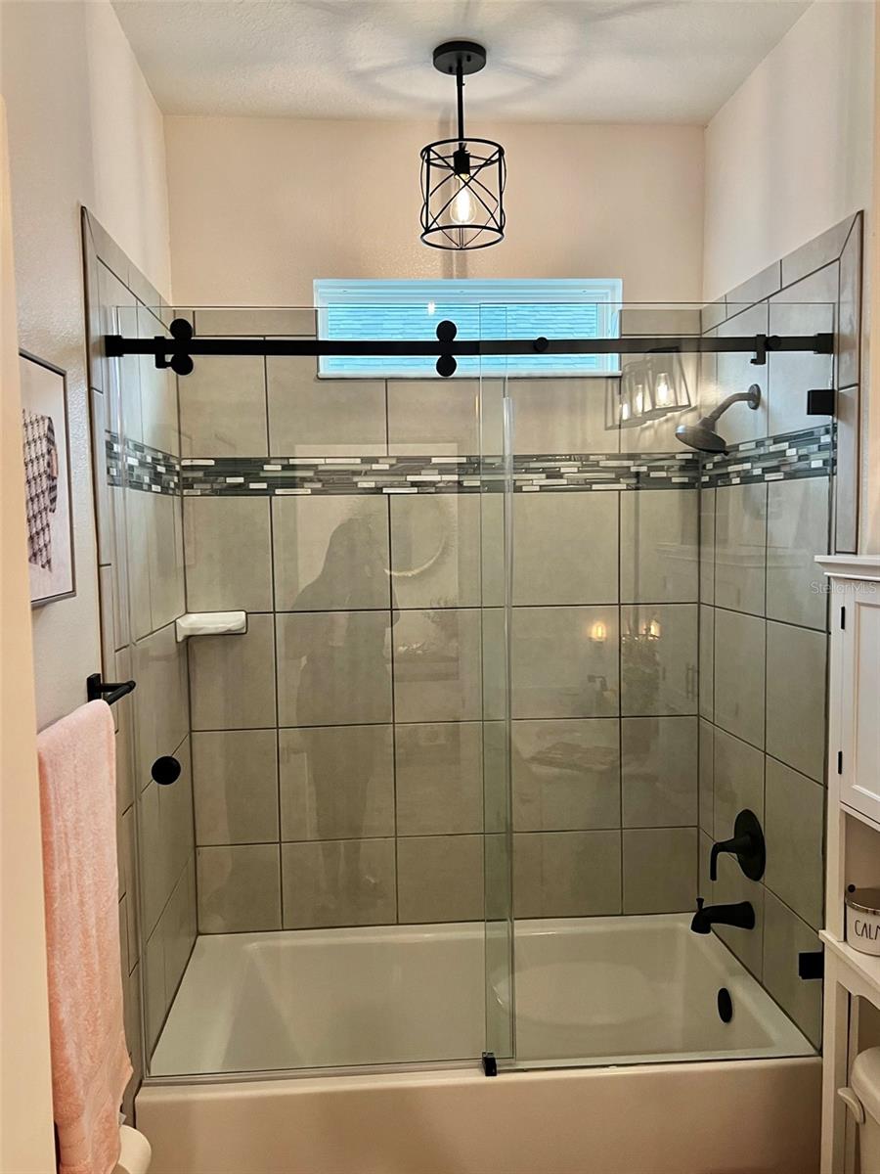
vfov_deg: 67.3
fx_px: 881
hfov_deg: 53.1
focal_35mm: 26
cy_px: 587
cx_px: 440
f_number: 1.5
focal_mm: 5.7
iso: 100
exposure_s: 1/60
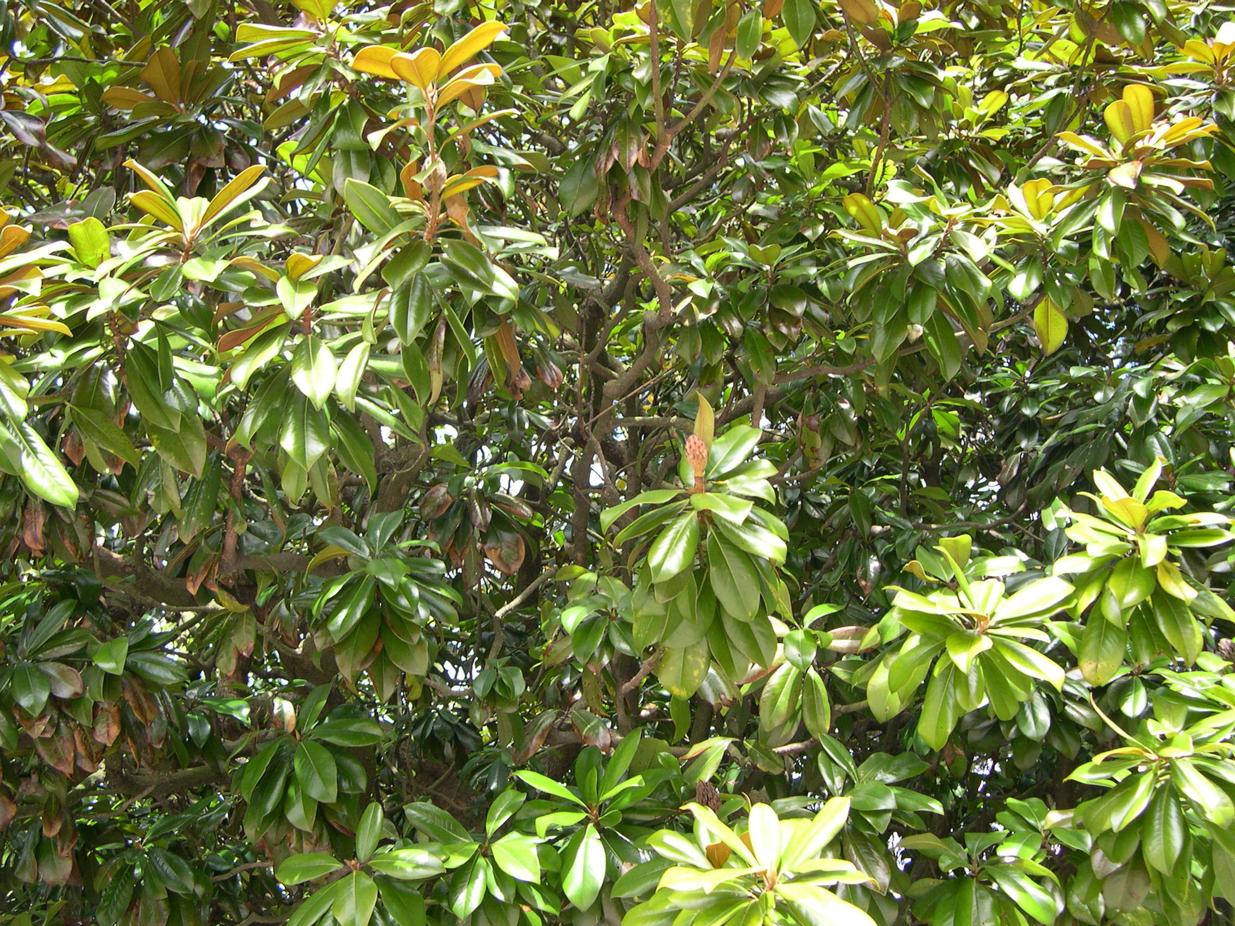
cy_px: 463
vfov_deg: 37.7
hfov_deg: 49.0
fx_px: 1356
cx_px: 618
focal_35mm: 38
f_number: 2.8
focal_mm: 8
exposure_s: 1/106
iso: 100
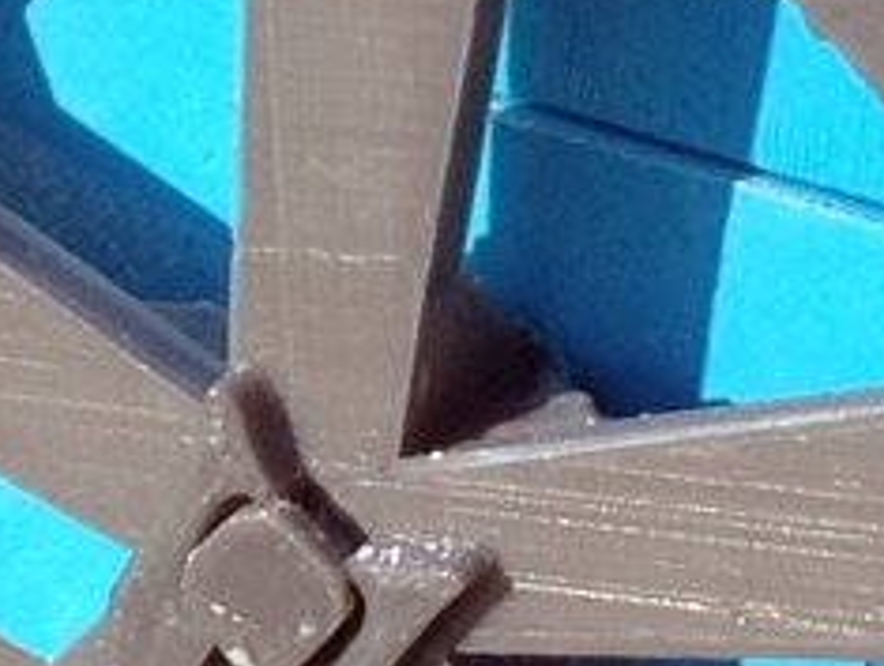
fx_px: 5320
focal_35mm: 208
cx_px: -115
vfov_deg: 7.1
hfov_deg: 9.4
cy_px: -186
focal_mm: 4.28
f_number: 2.4
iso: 50
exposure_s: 1/249
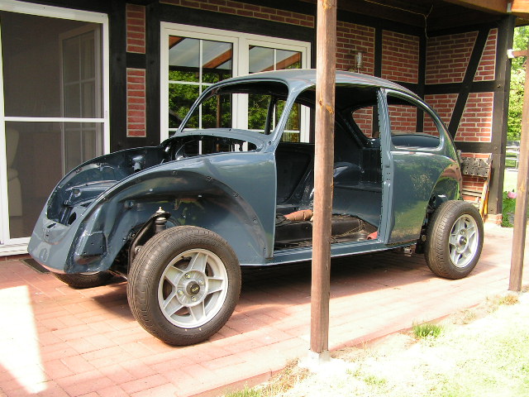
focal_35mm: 38
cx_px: 264
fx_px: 581
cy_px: 198
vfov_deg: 37.7
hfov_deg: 49.0
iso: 50
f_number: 4
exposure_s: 1/80
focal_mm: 6.3
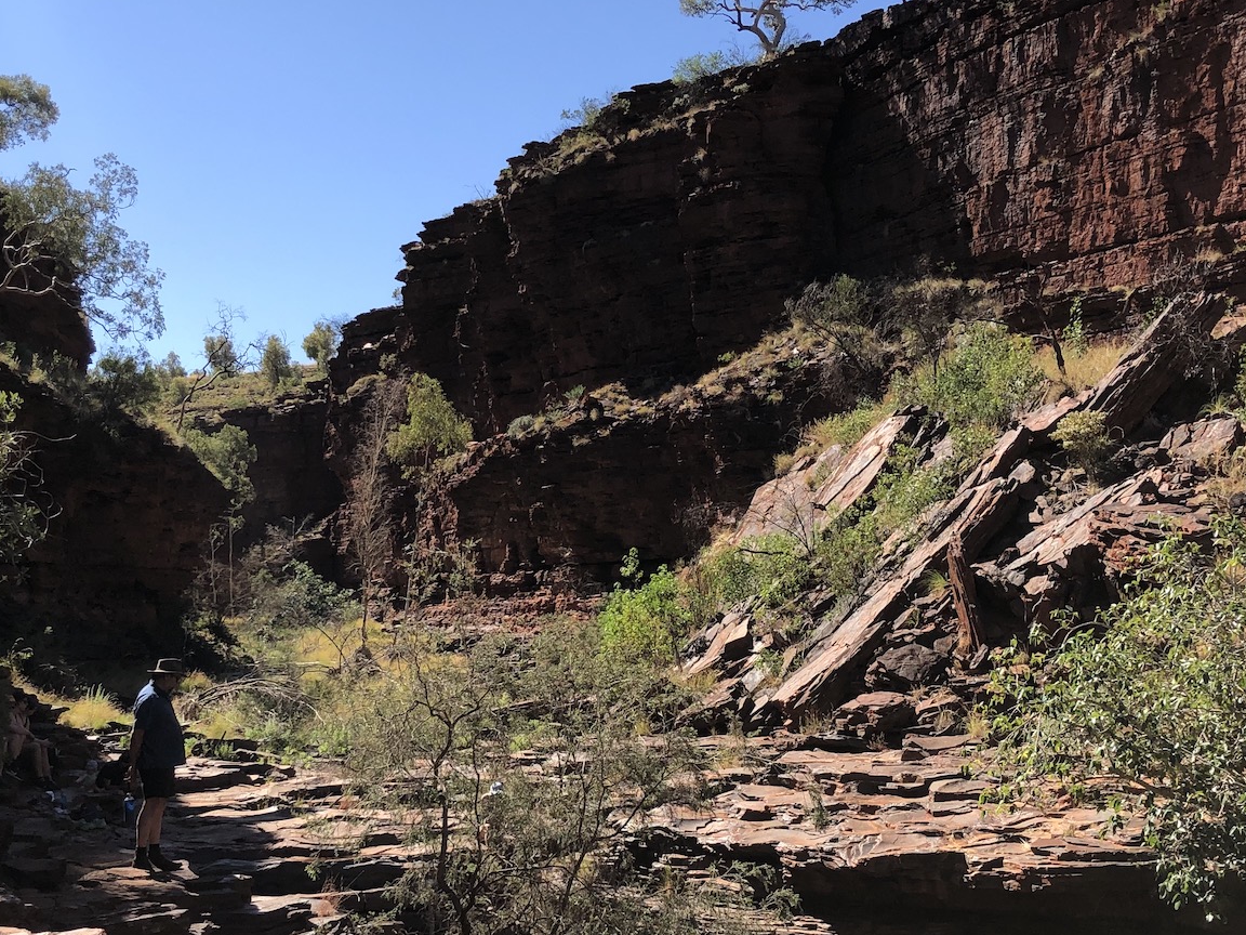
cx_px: 580
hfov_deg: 38.9
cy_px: 582
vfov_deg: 29.6
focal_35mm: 49
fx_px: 1764
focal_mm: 3.99
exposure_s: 1/1091
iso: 20
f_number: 1.8
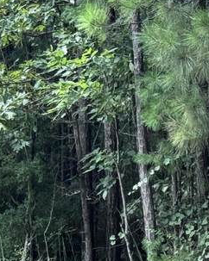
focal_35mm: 198
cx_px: 271
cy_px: 278
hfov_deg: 7.7
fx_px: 1532
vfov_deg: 9.7
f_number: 1.78
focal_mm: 6.76
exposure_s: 1/658
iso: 64
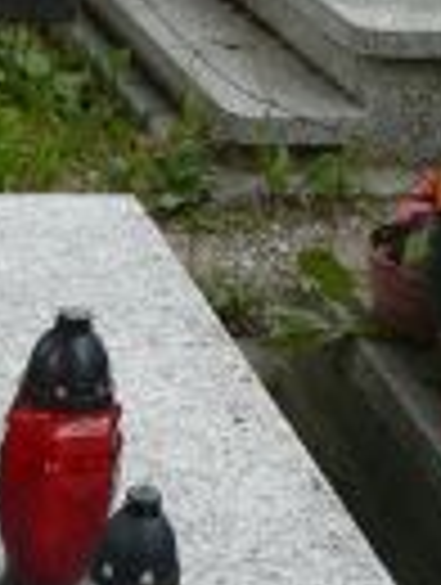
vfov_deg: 14.9
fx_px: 2184
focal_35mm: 129
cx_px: -18
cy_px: 626
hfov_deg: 11.4
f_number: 4
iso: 100
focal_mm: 7.4
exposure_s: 1/160
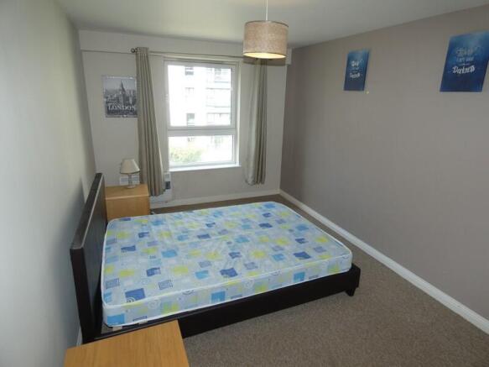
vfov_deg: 66.0
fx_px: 282
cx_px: 244
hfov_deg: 81.8
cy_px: 184
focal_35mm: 20
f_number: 2.8
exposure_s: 1/60
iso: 80
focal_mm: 3.6
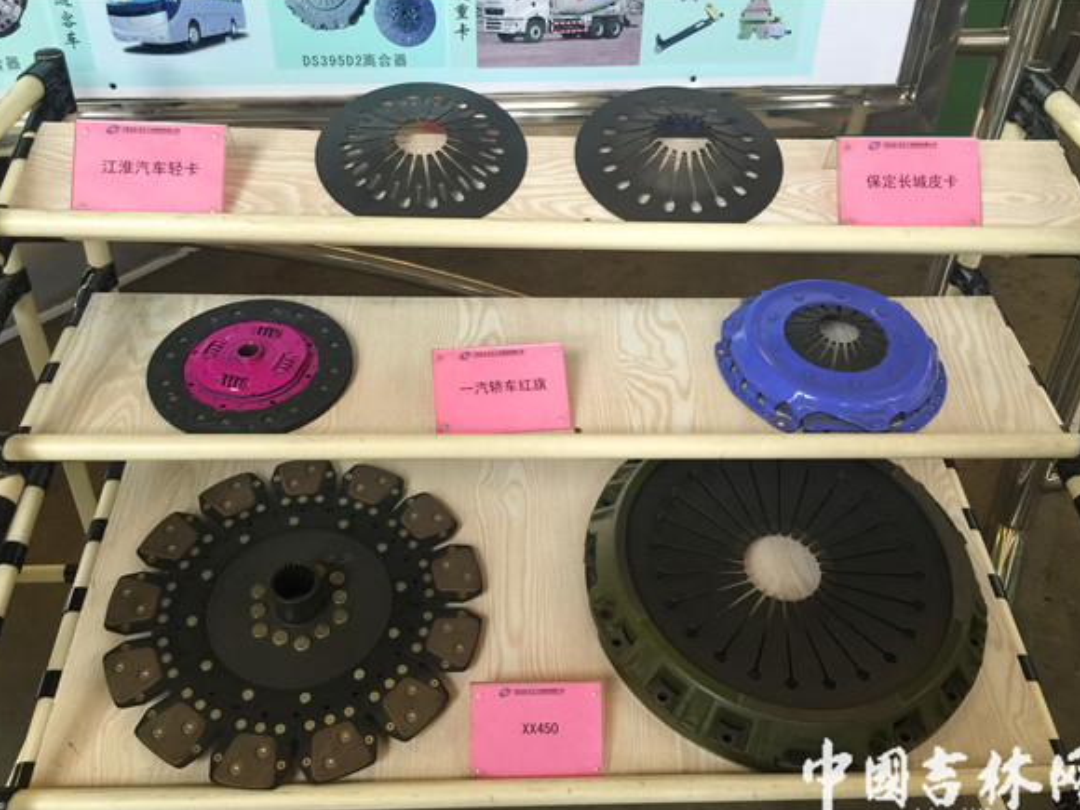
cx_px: 546
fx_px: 936
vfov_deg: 46.8
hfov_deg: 60.0
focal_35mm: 30
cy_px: 412
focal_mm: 4.15
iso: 80
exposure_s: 1/33
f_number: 2.2
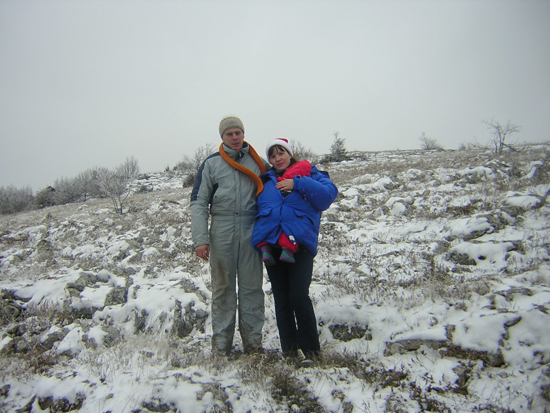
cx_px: 275
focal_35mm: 36
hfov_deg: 51.4
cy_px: 206
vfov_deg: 39.7
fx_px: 572
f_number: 2.6
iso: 100
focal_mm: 4.7
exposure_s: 1/164
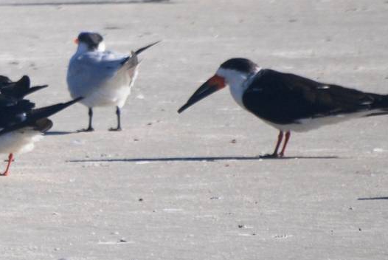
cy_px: 99
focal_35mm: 1369
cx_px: -48
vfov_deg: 1.0
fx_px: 14771
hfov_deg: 1.5
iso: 400
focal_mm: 300
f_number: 5.6
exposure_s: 1/2000
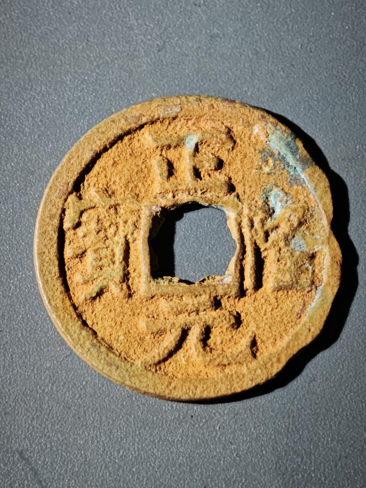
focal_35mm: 112
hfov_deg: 13.2
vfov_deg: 17.6
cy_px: 244
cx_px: 183
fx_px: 1579
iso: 320
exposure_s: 1/100
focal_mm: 9
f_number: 2
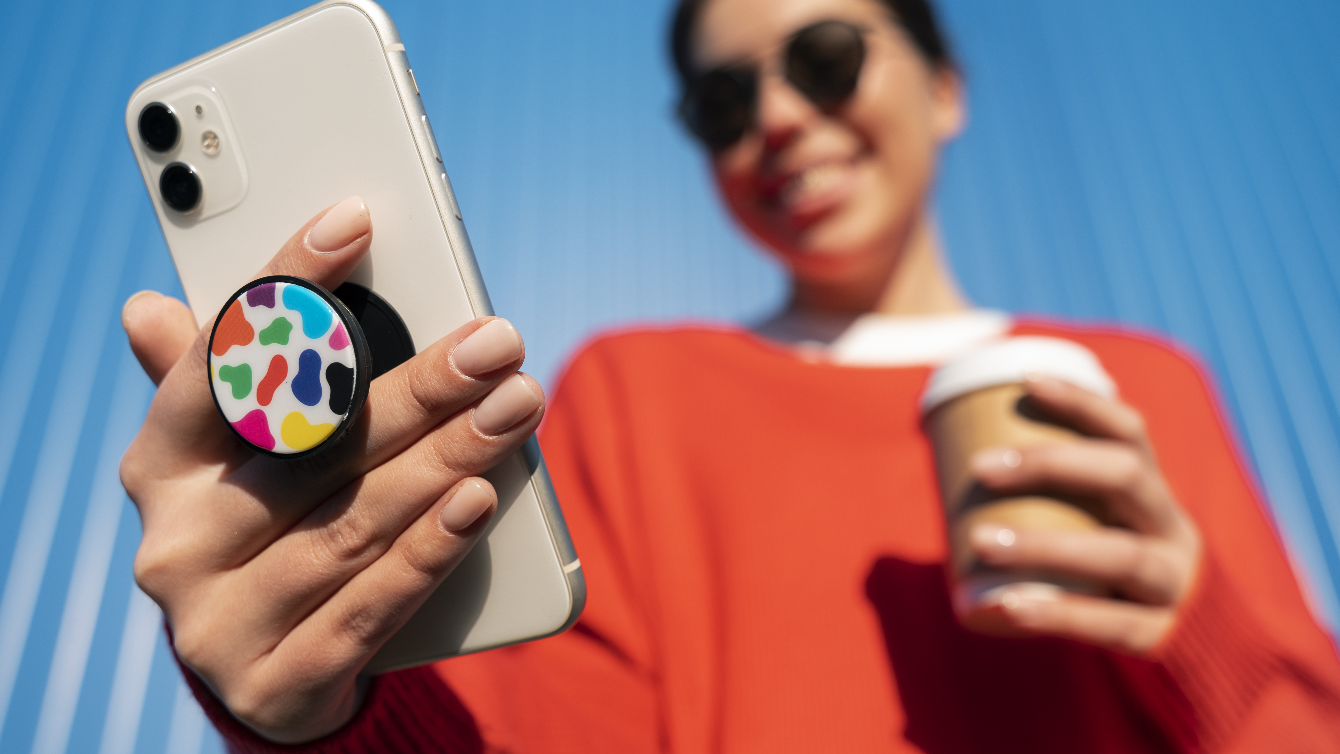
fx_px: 1298
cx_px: 674
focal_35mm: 37
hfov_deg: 54.6
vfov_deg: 32.4
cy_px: 366
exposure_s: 1/2000
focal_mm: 34.5
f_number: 4
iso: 250
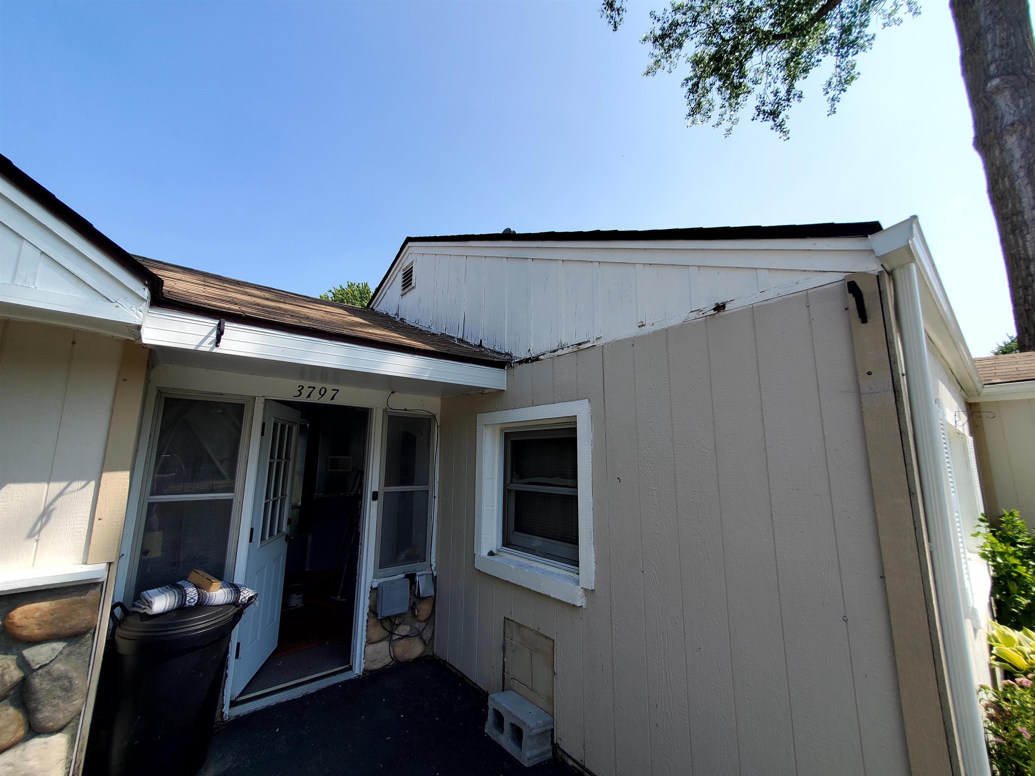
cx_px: 518
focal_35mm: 13
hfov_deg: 106.2
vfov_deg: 89.9
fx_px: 389
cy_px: 388
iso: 50
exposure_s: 1/738
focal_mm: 1.8
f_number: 2.2
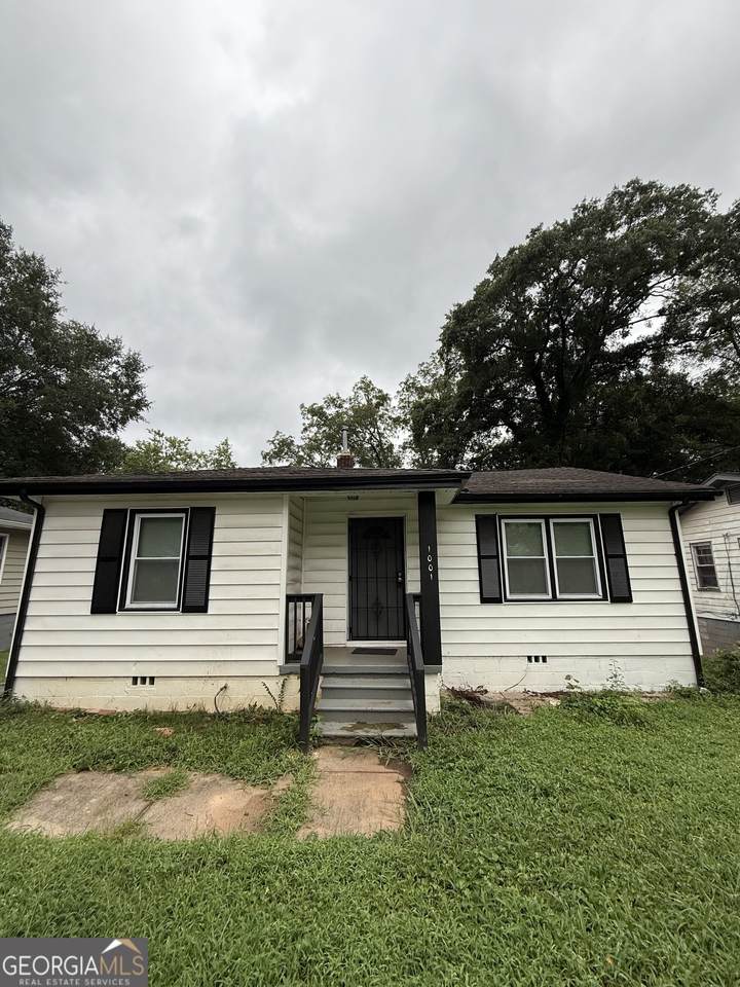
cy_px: 494
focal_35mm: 14
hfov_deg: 85.7
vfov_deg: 102.1
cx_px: 370
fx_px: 399
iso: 50
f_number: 2.2
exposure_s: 1/242
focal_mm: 2.22
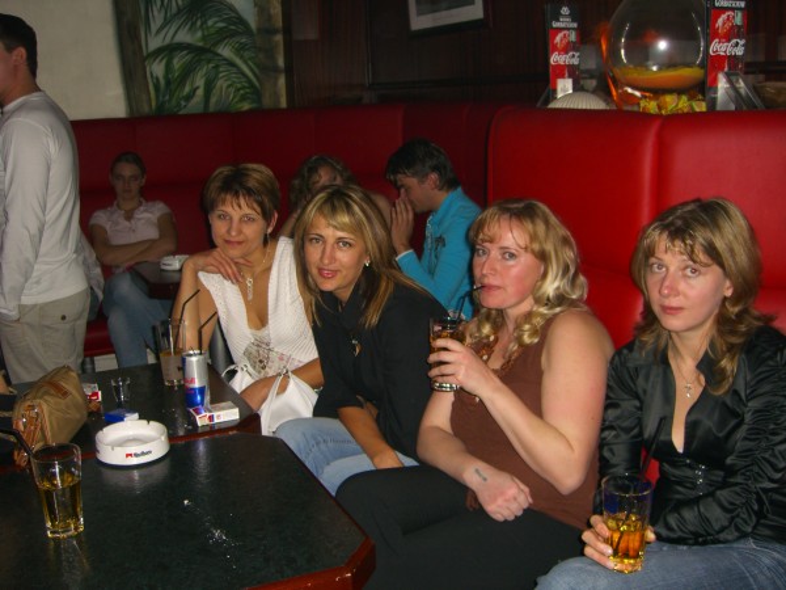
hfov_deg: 49.0
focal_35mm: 38
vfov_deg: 37.7
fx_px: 863
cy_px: 295
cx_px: 393
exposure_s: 1/60
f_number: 2.8
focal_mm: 7.9
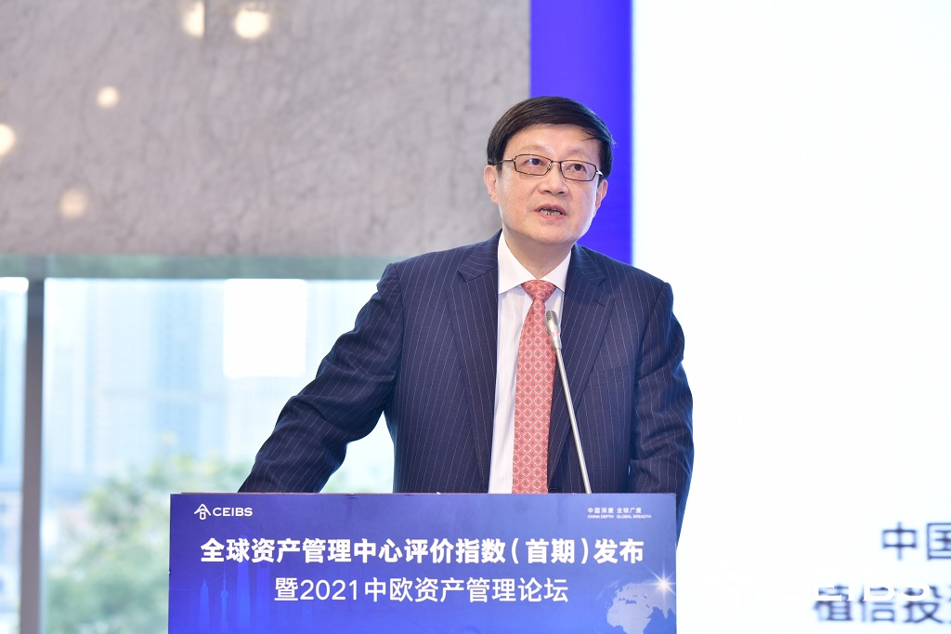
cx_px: 476
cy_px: 317
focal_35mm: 102
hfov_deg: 20.0
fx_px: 2693
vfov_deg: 13.4
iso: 500
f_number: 4.5
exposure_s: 1/100
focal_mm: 102
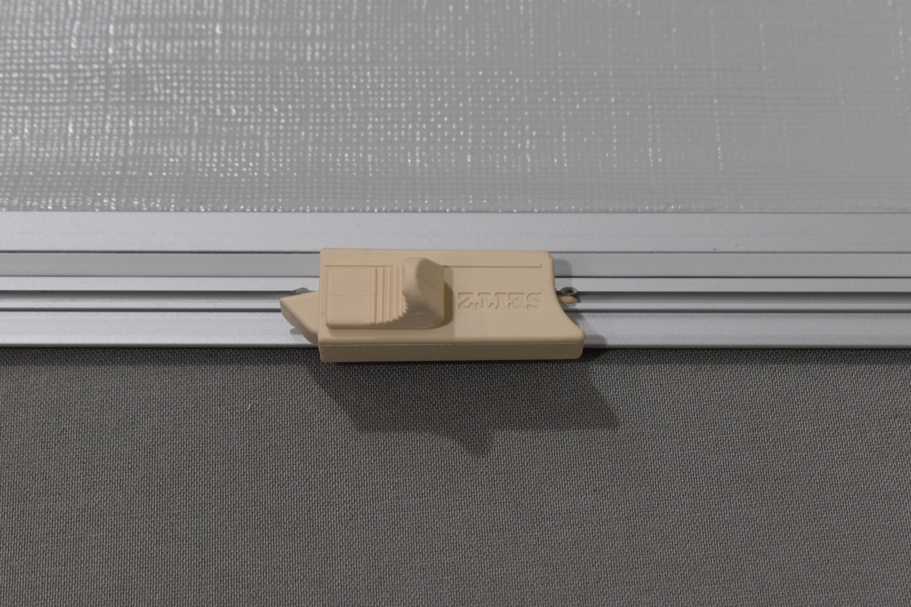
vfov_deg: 16.6
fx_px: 2088
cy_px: 304
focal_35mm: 82
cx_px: 456
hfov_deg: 24.6
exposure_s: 1/60
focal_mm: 55
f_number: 8
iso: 280
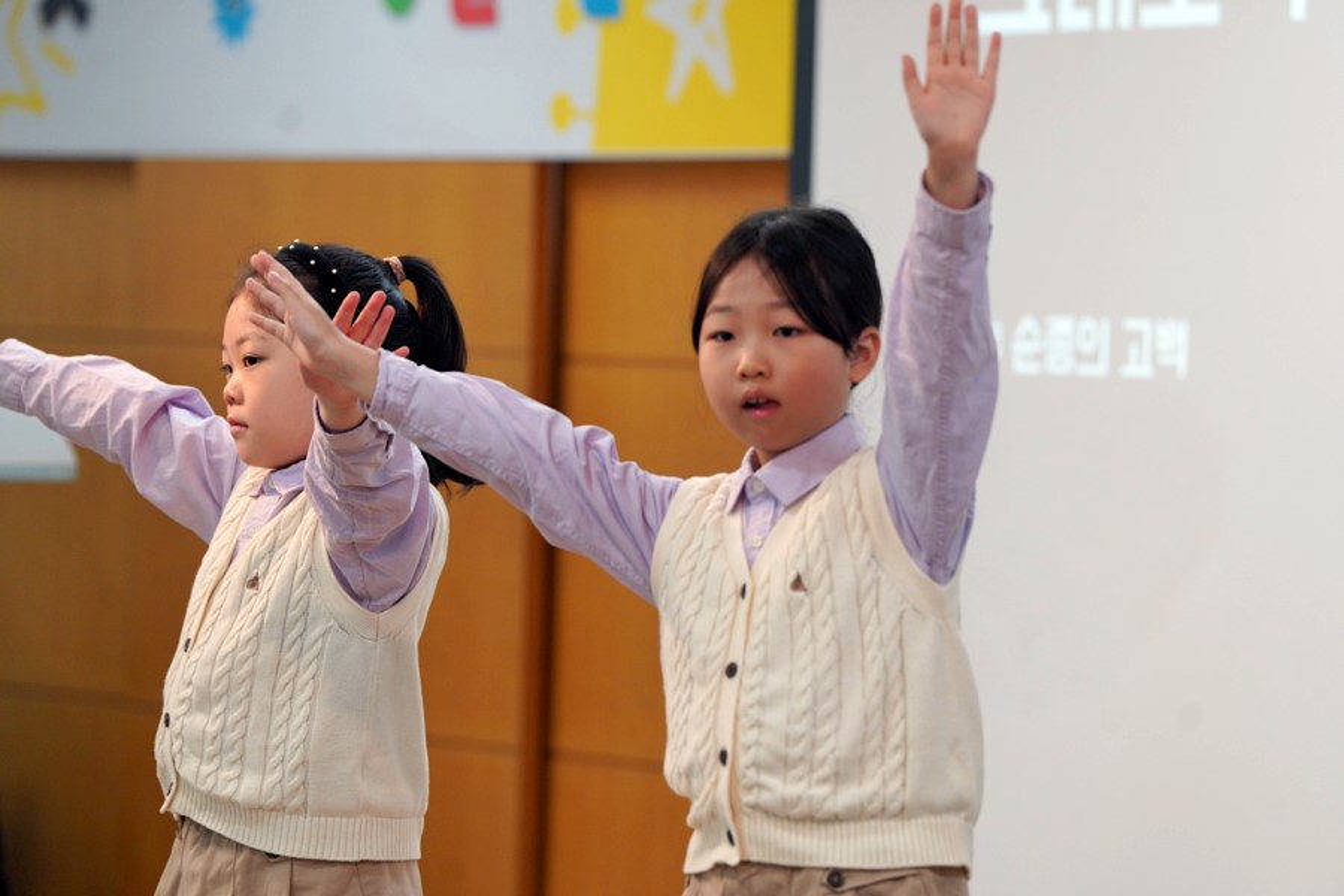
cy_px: 448
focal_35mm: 200
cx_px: 672
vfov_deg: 6.9
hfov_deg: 10.3
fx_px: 7466
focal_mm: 200
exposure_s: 1/250
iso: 1250
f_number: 4
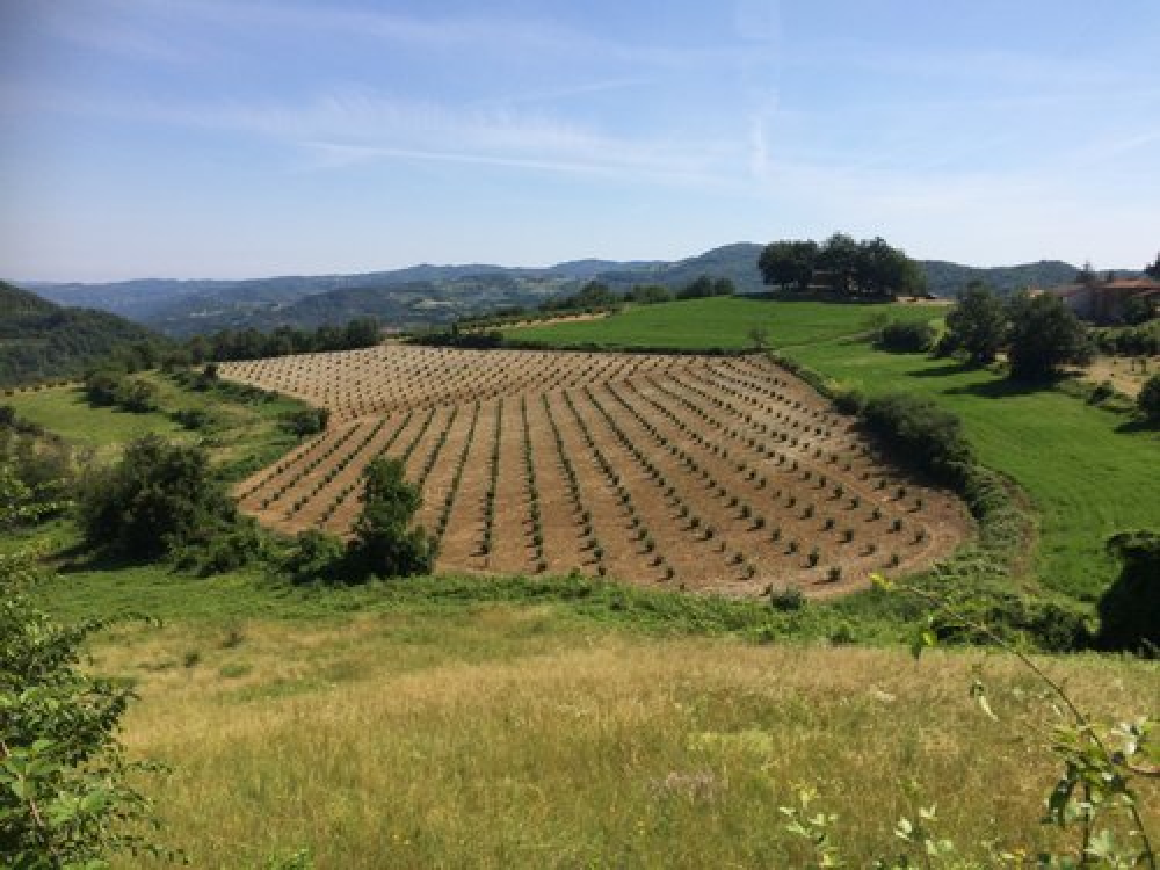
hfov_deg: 61.7
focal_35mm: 29
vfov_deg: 48.2
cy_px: 435
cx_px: 580
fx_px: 972
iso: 32
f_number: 2.2
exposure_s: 1/2564
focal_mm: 4.15
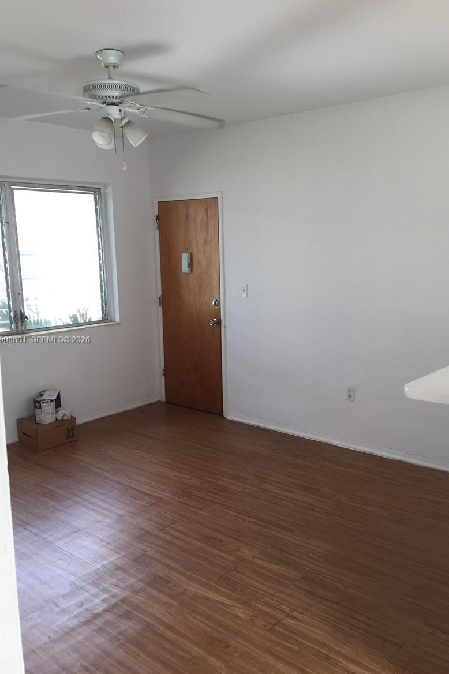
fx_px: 580
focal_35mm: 31
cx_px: 243
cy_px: 340
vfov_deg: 60.3
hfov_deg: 42.3
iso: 32
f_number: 2.2
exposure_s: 1/120
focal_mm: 4.15
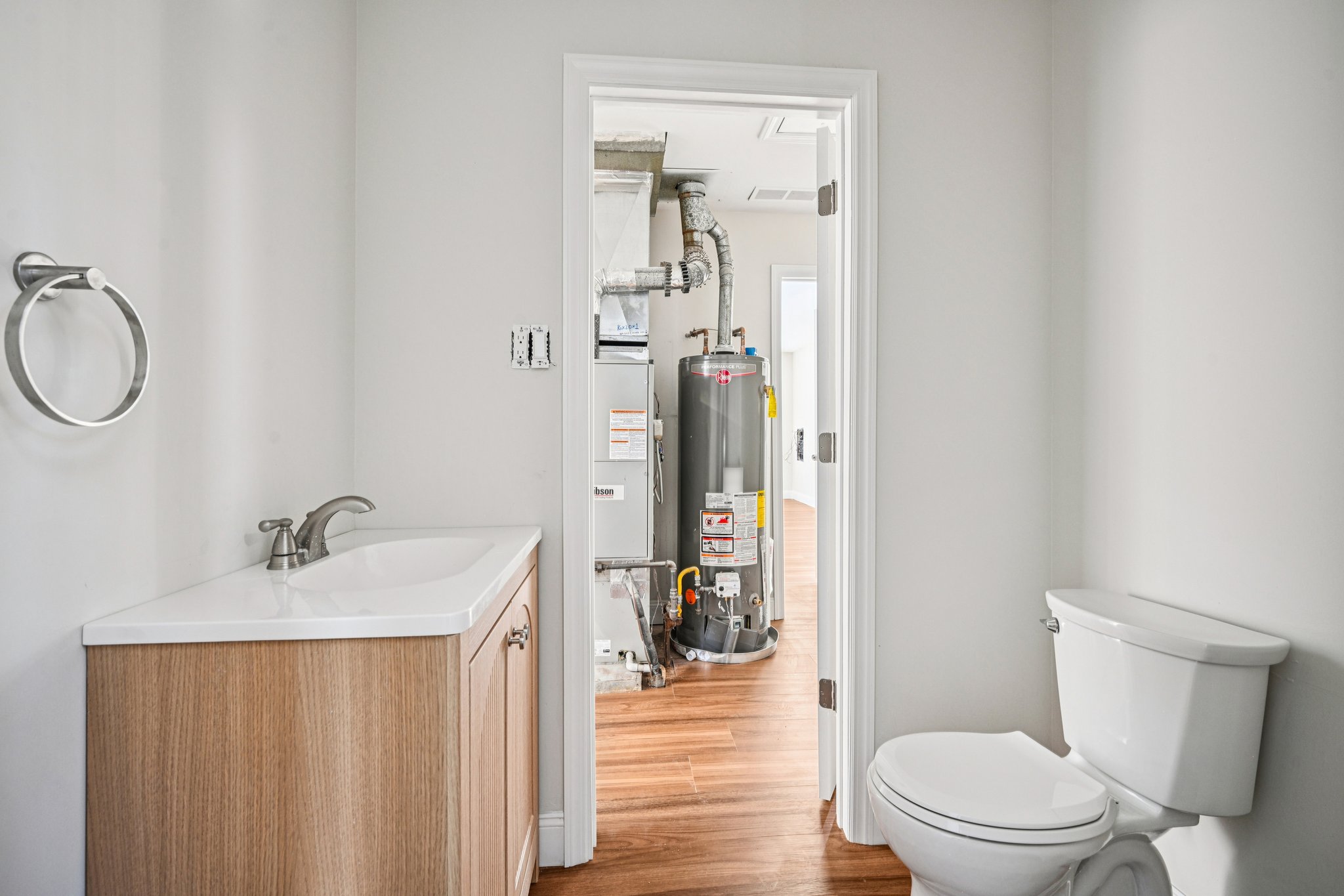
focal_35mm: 16
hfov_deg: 96.7
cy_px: 448
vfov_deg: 73.7
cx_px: 672
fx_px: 597
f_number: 8
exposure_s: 1/6
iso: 400
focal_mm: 16
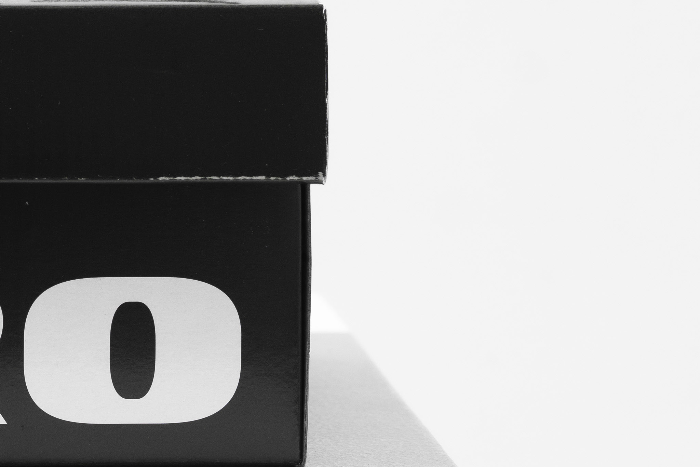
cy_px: -78
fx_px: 6417
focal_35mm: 330
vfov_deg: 4.2
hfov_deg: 6.2
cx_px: -374
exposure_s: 1/160
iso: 100
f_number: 5.6
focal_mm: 85
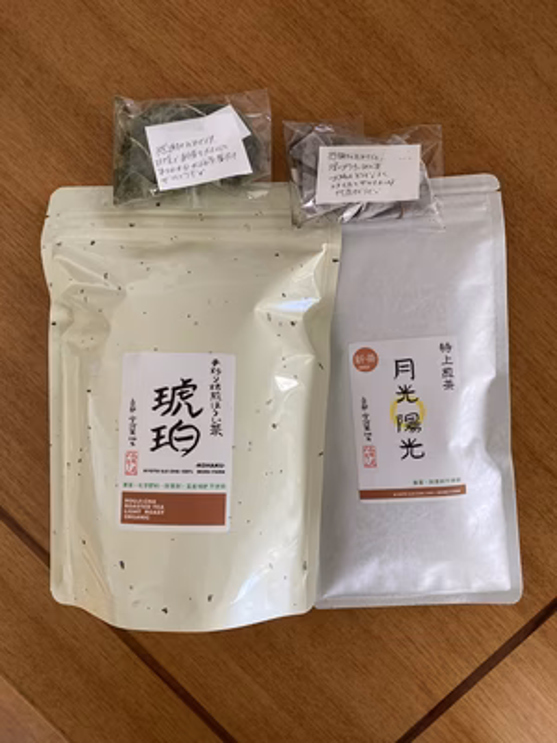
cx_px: 278
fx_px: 601
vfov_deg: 63.4
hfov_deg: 49.7
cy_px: 372
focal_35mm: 28
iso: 200
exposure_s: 1/60
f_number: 1.8
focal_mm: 3.99
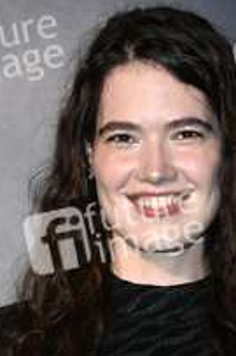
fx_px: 3103
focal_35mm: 315
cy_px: 321
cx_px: 164
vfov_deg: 6.5
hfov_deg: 4.4
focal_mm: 160
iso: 500
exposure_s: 1/250
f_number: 5.6
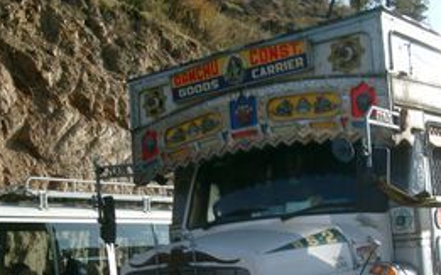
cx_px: 262
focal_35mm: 60
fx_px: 721
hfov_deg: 33.9
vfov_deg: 21.2
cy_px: 242
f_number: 5
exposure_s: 1/640
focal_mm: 7.6
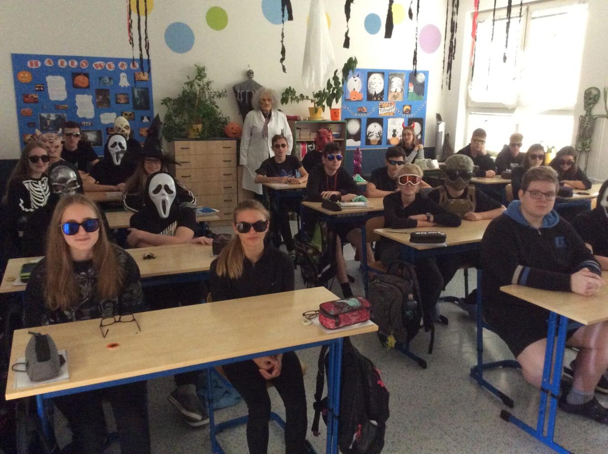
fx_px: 561
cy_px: 227
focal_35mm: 32
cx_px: 304
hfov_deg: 56.9
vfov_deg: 44.0
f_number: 2.4
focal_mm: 3.3
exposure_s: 1/17
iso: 400
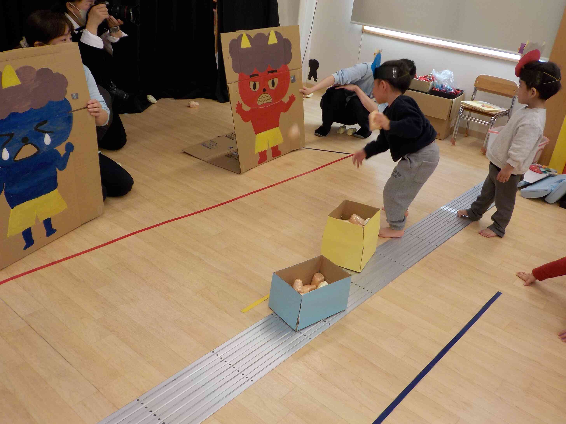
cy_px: 212
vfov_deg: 46.8
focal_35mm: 30
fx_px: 491
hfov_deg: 60.0
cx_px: 283
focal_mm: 4.1
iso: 125
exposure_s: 1/60
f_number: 3.3
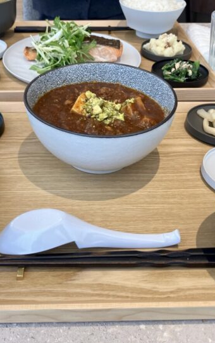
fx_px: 375
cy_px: 173
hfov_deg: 31.9
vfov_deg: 49.3
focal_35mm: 40
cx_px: 90
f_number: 1.8
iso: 50
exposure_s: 1/100
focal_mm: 3.99
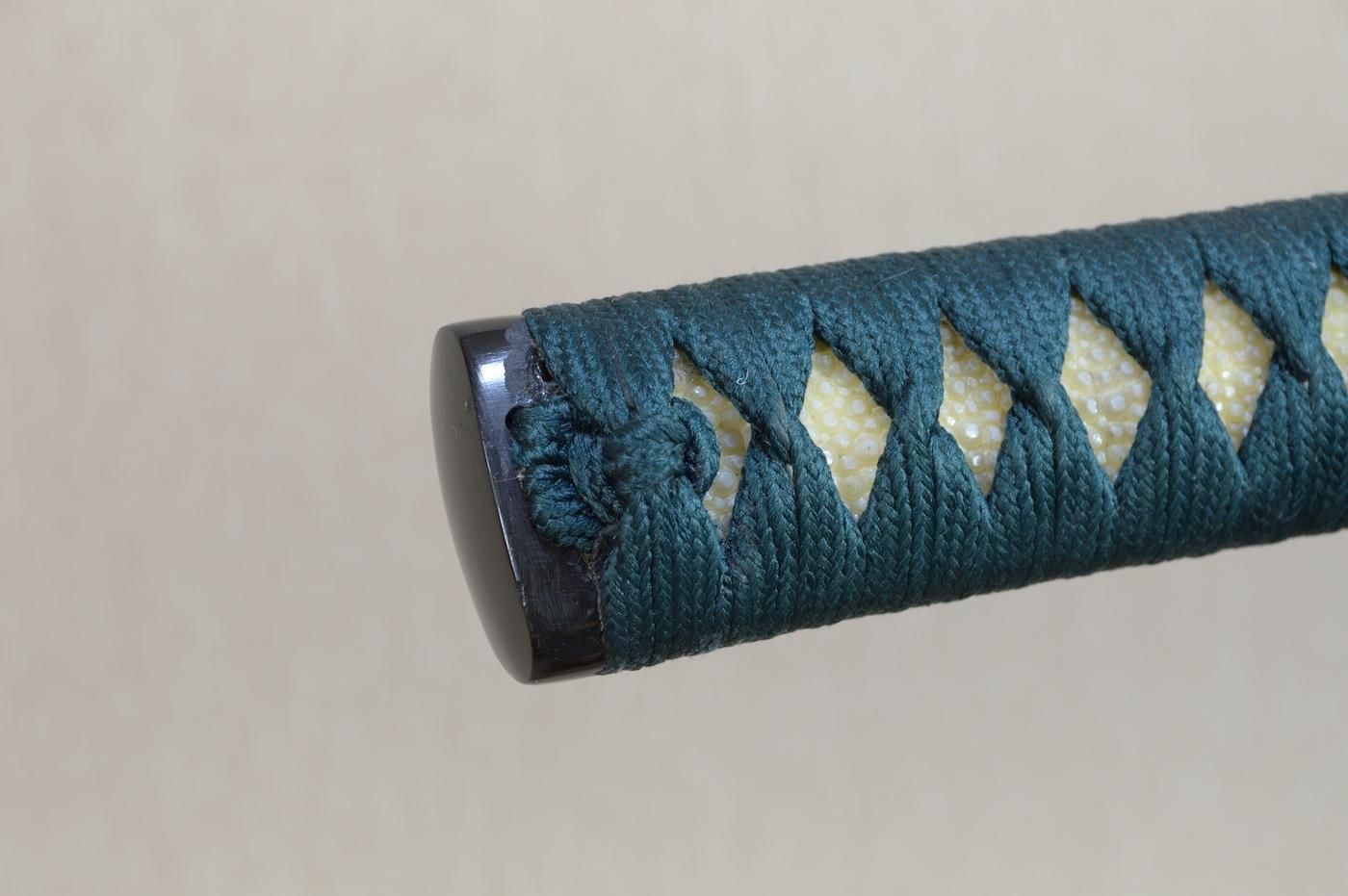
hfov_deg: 13.7
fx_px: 5612
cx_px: 674
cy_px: 448
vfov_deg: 9.1
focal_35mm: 150
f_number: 11
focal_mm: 100
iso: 400
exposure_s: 1/2
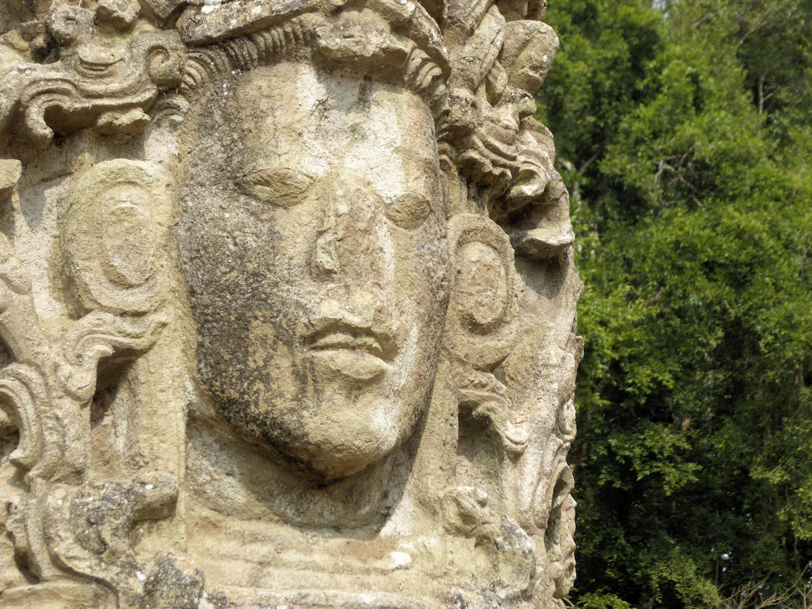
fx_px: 3167
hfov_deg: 14.6
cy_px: 304
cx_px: 406
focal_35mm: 135
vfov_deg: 11.0
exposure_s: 1/200
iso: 100
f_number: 5.3
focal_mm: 24.2
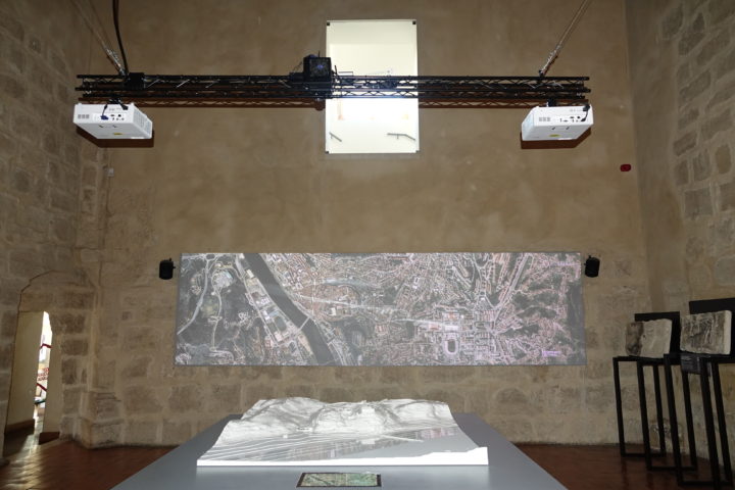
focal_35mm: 24
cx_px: 368
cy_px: 245
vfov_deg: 53.1
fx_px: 490
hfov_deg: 73.7
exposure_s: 1/30
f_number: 2.4
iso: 500
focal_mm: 8.8
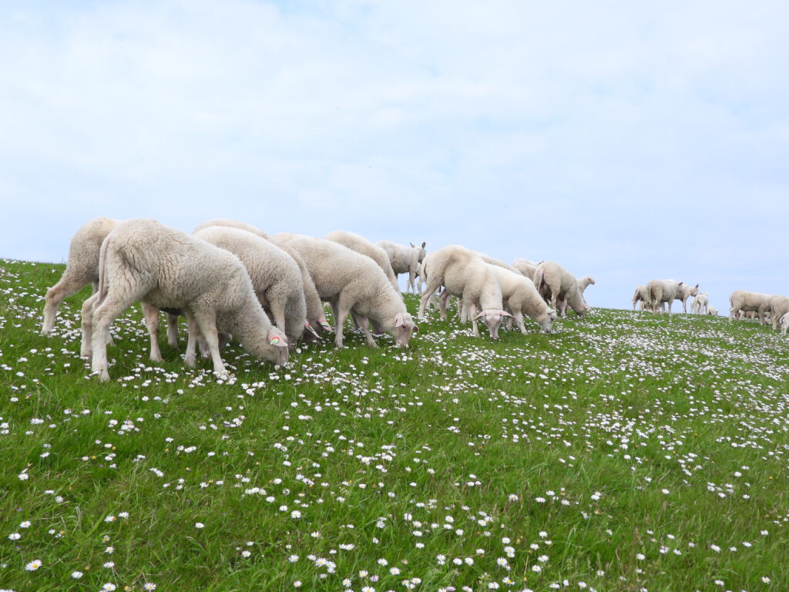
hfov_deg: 52.6
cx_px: 394
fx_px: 798
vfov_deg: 40.7
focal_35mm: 35
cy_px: 296
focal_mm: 6.3
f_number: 3.2
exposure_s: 1/1250
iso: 100
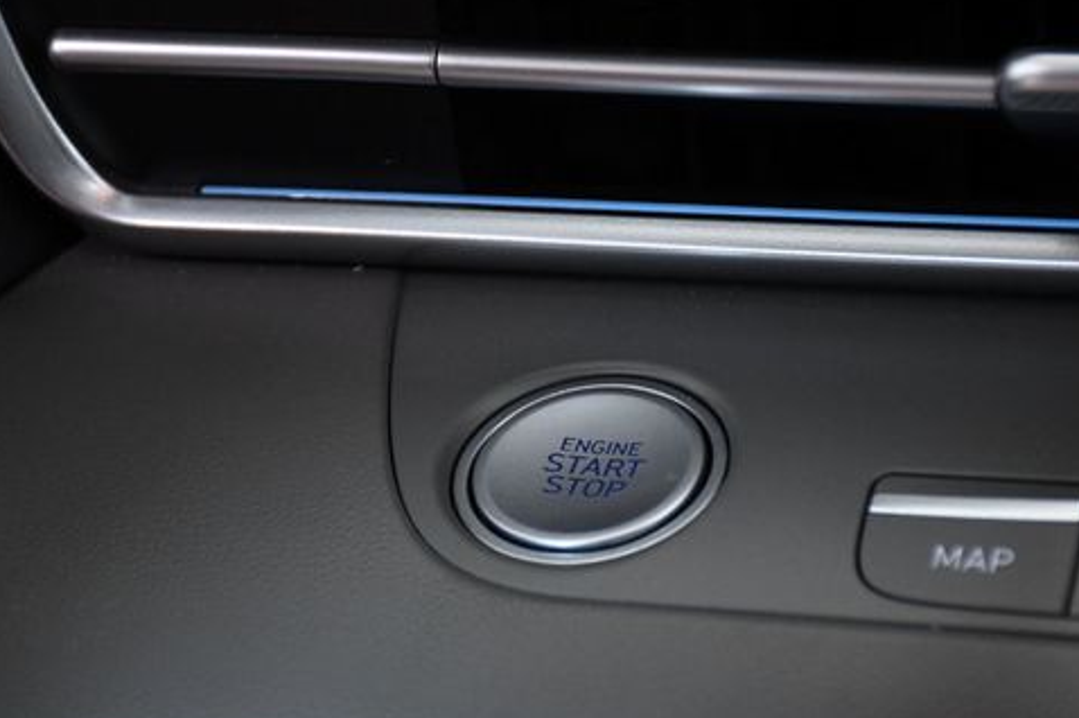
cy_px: 429
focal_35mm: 190
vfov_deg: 7.2
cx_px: 603
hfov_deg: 10.8
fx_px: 5691
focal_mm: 95
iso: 2500
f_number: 5.3
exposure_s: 1/80
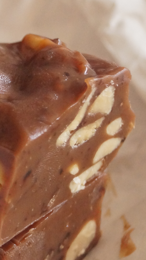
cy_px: 80
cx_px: -162
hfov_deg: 5.0
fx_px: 1627
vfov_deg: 9.1
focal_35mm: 236
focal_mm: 55
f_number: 5.6
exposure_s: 1/100
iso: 2000
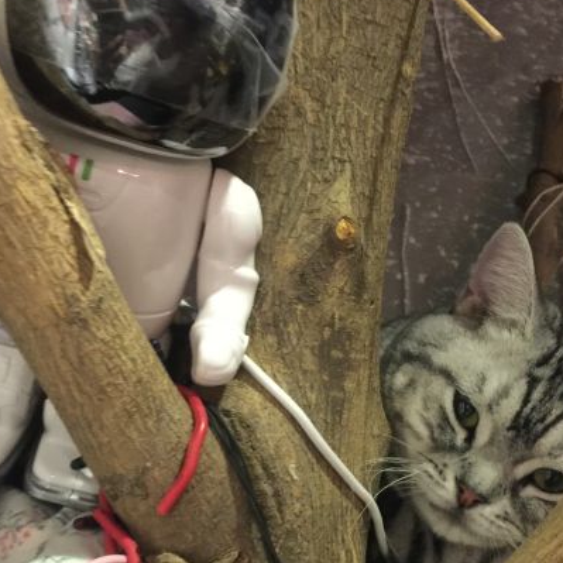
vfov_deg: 36.6
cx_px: 363
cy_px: 428
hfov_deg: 37.2
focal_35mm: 45
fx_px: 828
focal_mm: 4.15
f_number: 2.2
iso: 125
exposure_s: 1/4
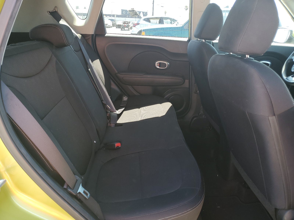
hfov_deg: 67.3
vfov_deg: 53.1
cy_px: 110
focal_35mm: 26
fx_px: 221
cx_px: 147
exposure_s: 1/120
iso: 55
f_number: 1.5
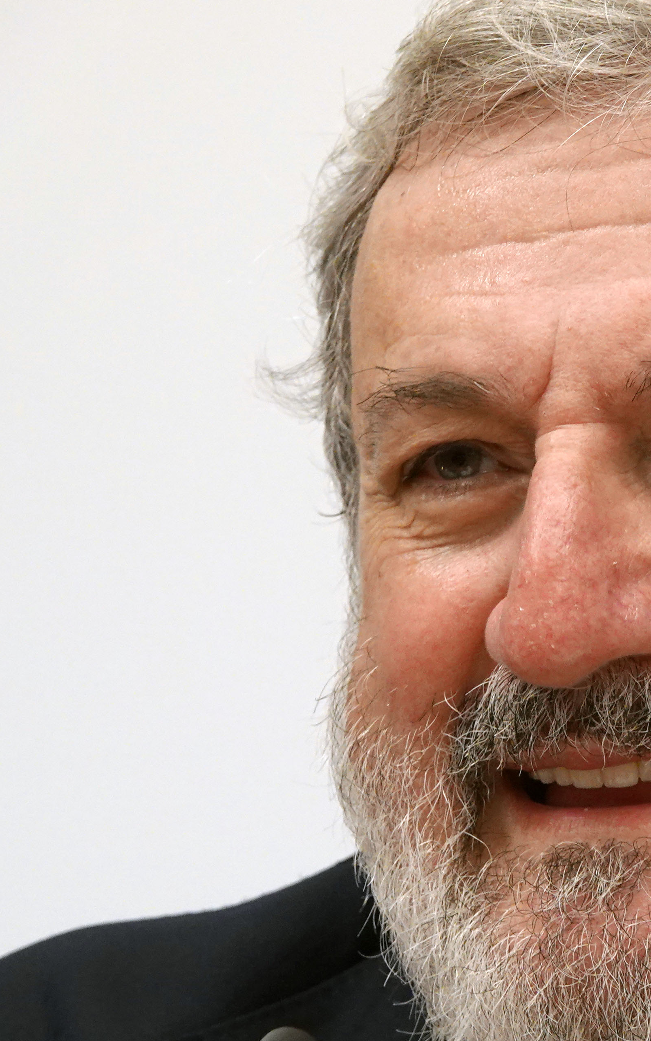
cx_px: 807
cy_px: 687
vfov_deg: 4.2
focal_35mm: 501
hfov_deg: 2.6
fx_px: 14223
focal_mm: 83.9
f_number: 4
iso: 800
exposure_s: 1/80
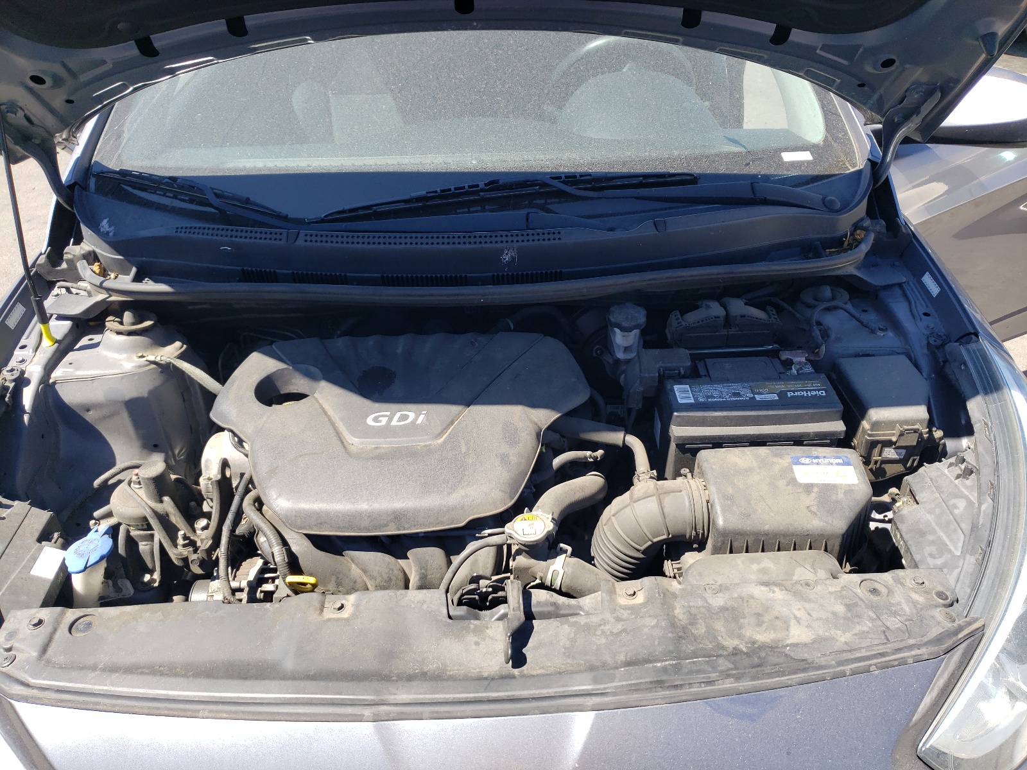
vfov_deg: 53.1
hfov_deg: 67.3
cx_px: 514
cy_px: 385
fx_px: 771
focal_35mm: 26
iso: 50
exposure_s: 1/833
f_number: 1.5
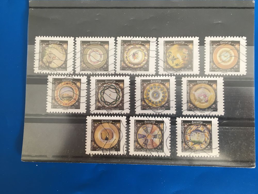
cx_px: 129
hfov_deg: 61.7
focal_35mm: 29
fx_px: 216
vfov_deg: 48.2
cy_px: 97
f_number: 2.2
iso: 25
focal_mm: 4.15
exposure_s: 1/33
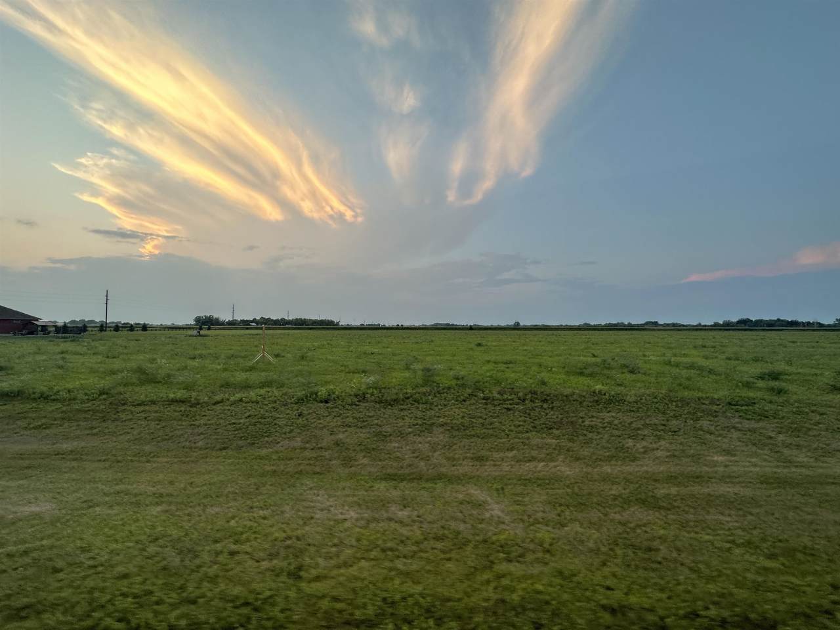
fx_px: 340
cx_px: 420
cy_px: 315
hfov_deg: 102.1
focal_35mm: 14
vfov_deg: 85.7
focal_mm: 2.22
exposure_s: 1/99
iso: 64
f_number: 2.2
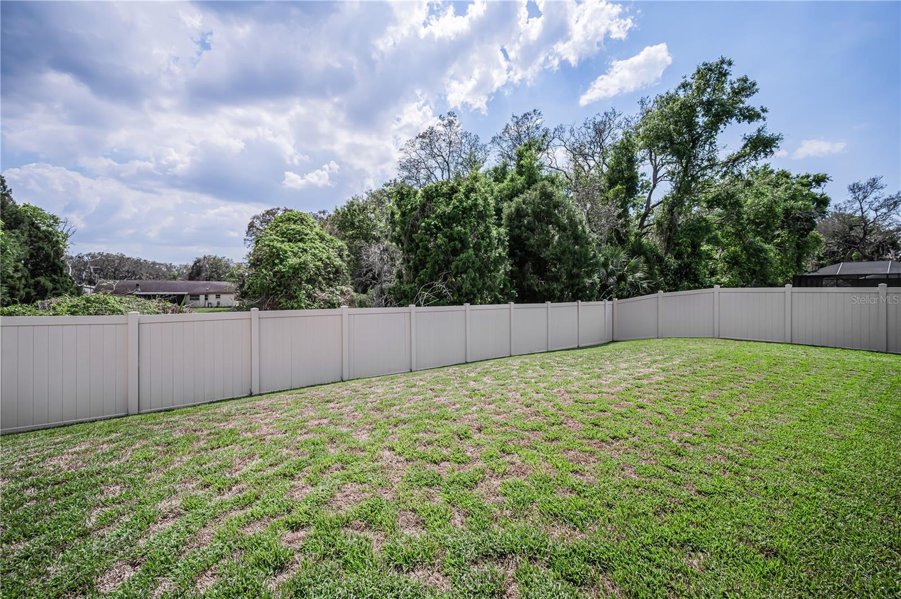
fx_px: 350
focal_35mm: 14
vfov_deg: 81.1
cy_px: 300
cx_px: 450
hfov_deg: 104.3
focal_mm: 14
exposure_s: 1/1250
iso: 250
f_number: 8
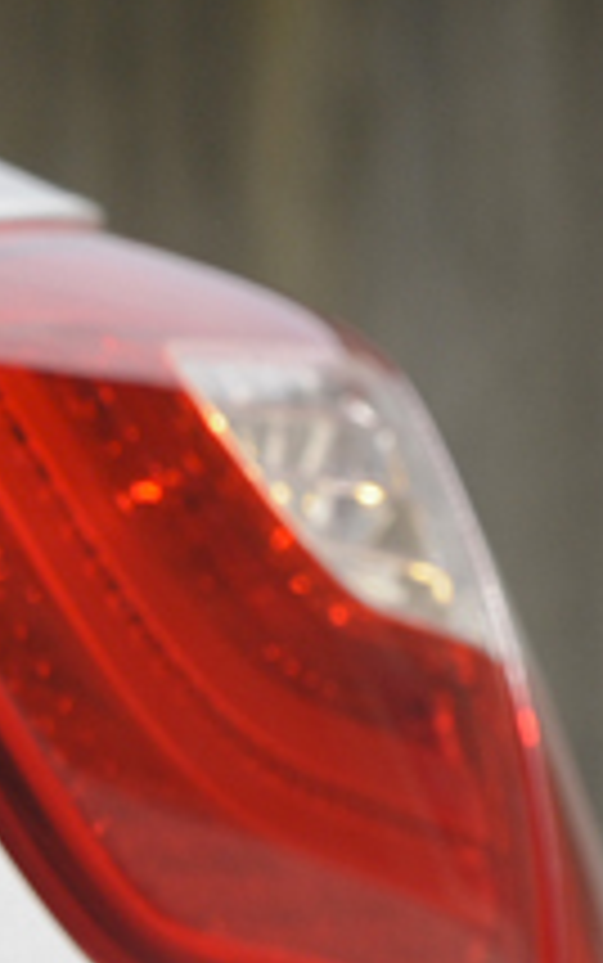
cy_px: 1233
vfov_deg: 6.8
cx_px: -2106
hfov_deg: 4.0
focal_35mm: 304
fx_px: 7983
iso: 200
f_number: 8
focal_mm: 50
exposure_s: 1/400
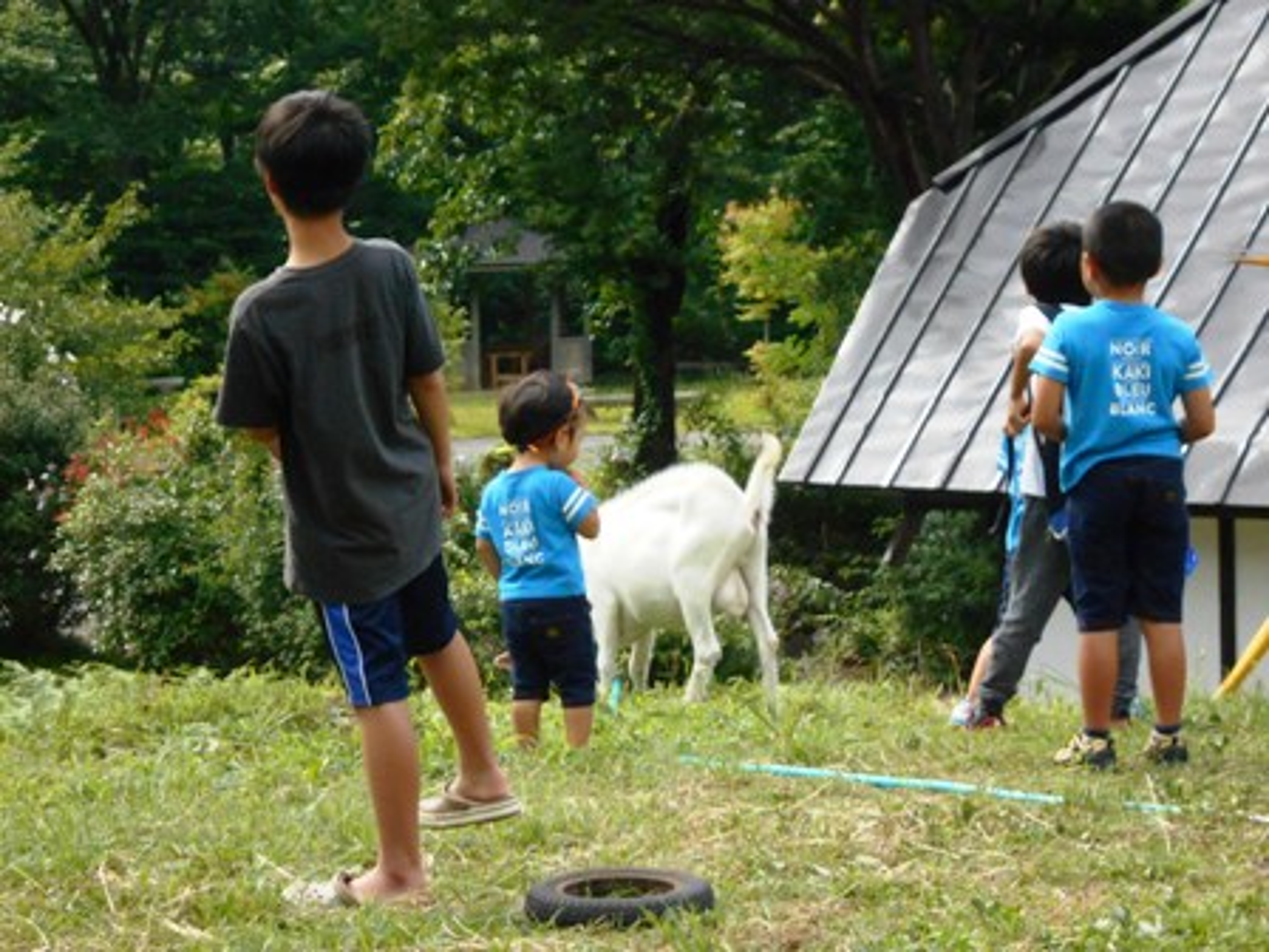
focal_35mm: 130
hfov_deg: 15.2
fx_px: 4766
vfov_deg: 11.4
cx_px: 634
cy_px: 476
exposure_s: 1/250
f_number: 6.5
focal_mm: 23
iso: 320
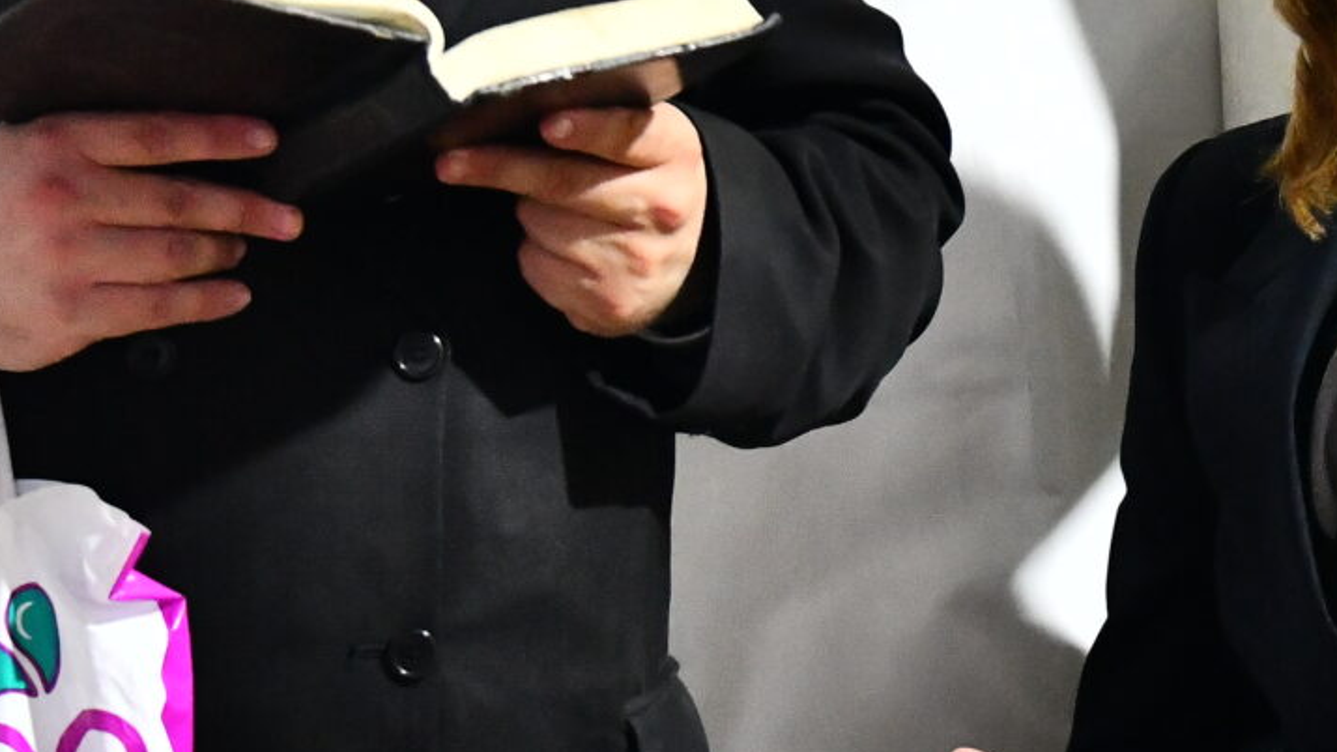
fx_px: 9571
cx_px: 1483
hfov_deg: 7.9
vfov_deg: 4.5
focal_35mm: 270
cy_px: -80
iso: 3200
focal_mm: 72
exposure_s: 1/80
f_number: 5.6
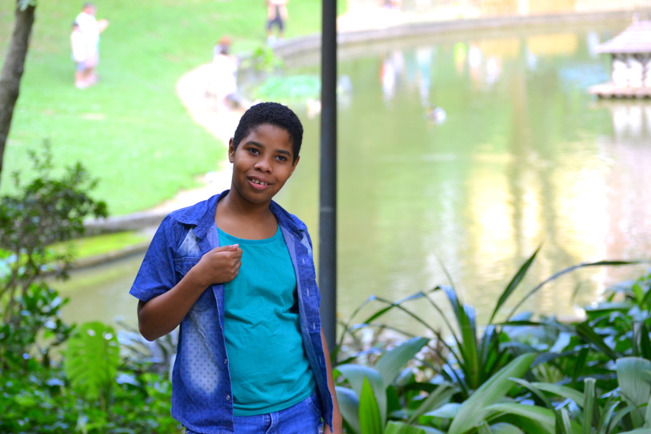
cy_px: 217
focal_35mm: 142
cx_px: 326
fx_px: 2577
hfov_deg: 14.4
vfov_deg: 9.6
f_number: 5
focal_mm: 95
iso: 400
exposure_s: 1/100
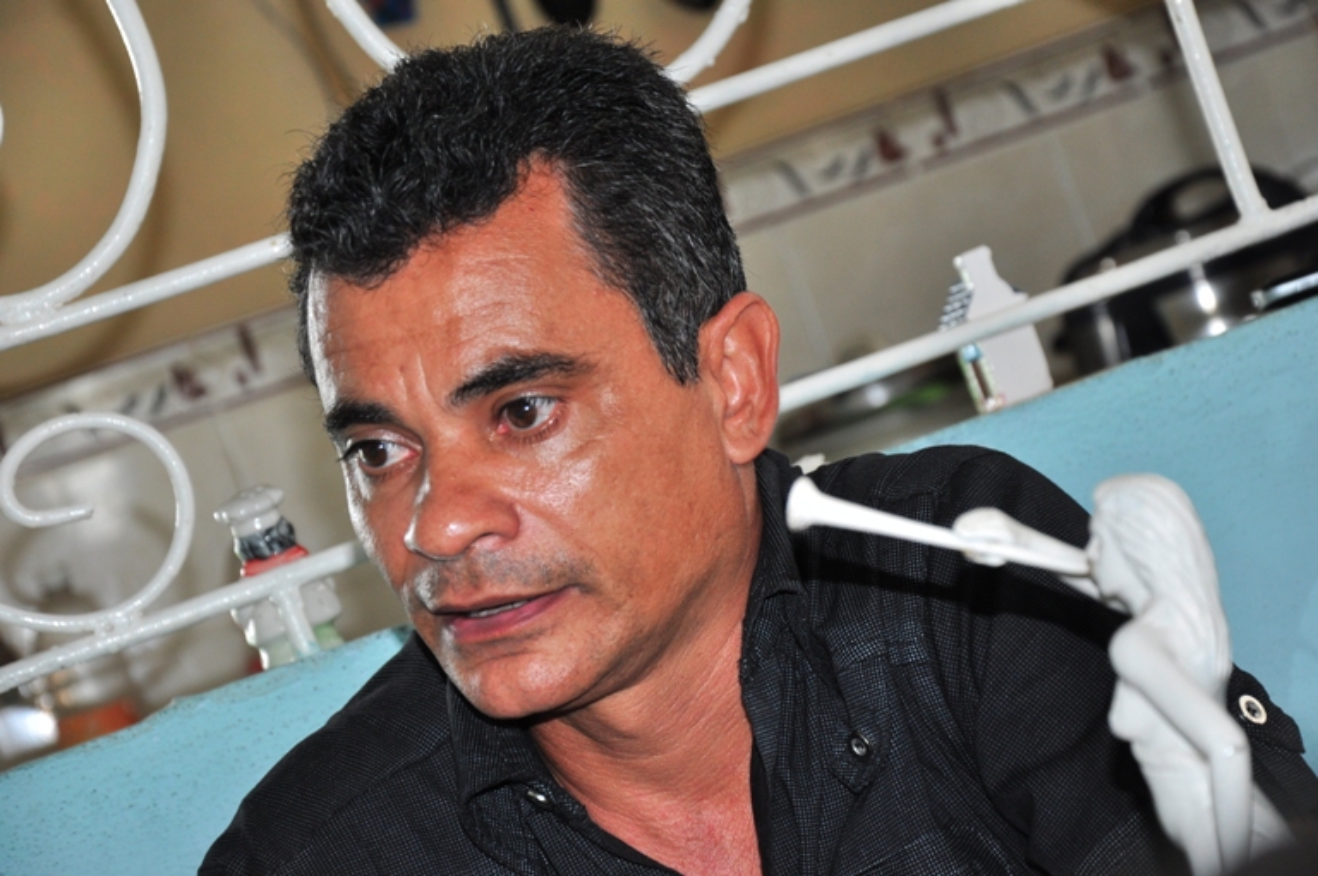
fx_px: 4113
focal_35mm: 112
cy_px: 438
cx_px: 659
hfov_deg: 18.2
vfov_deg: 12.1
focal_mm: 75
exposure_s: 1/60
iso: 400
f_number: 5.3
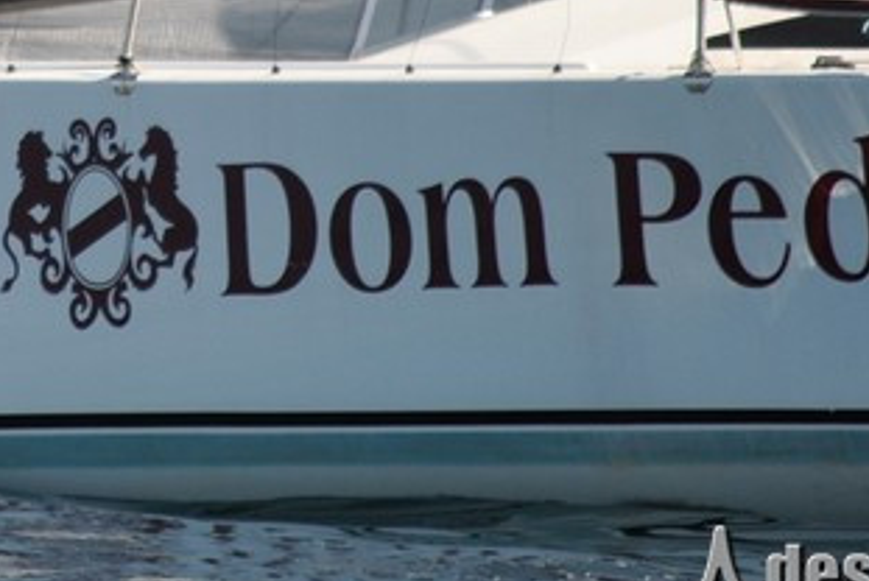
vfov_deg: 1.6
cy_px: -170
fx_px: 20899
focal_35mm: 865
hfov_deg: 2.4
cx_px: -59
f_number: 5.6
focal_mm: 200
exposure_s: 1/800
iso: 200
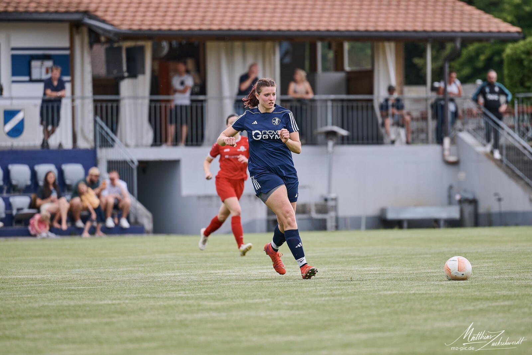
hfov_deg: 6.9
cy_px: 178
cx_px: 266
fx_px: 4432
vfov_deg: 4.6
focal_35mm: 300
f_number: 2.8
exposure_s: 1/1250
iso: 250
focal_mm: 200
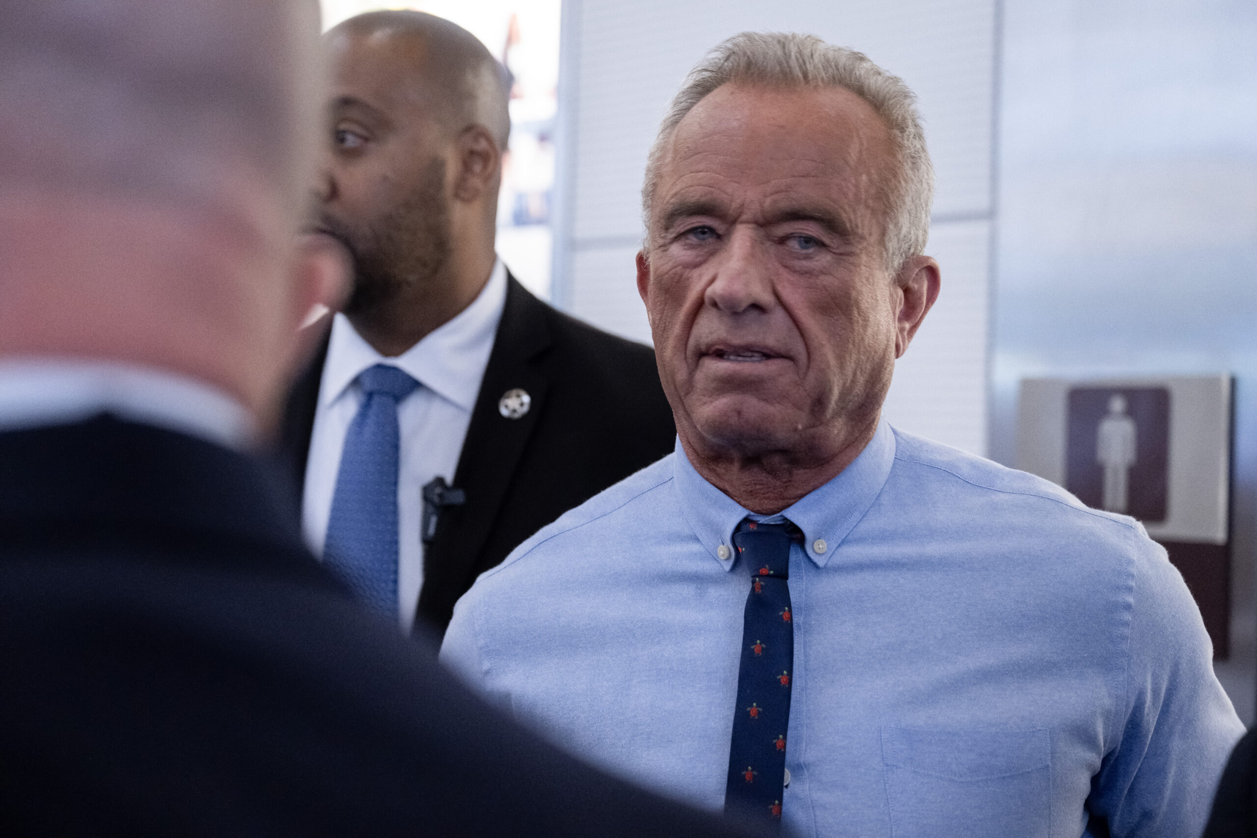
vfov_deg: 19.5
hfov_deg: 28.8
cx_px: 628
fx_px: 2444
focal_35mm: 70
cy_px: 419
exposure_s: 1/125
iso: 4000
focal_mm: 70
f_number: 3.5
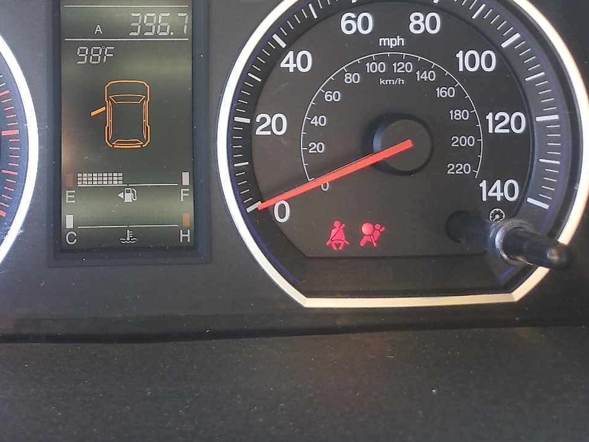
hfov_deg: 42.3
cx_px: 138
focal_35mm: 43
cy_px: 102
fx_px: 732
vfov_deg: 32.9
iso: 80
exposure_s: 1/120
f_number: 1.5
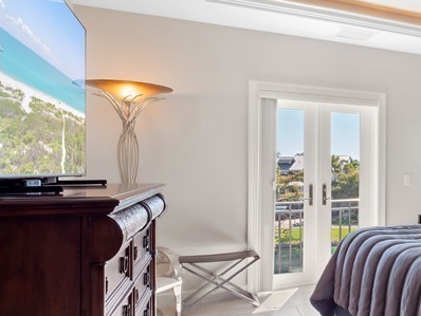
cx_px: 505
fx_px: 438
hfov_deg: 38.2
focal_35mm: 36
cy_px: 172
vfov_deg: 39.7
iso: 200
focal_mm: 7
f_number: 7.1
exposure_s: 1/6
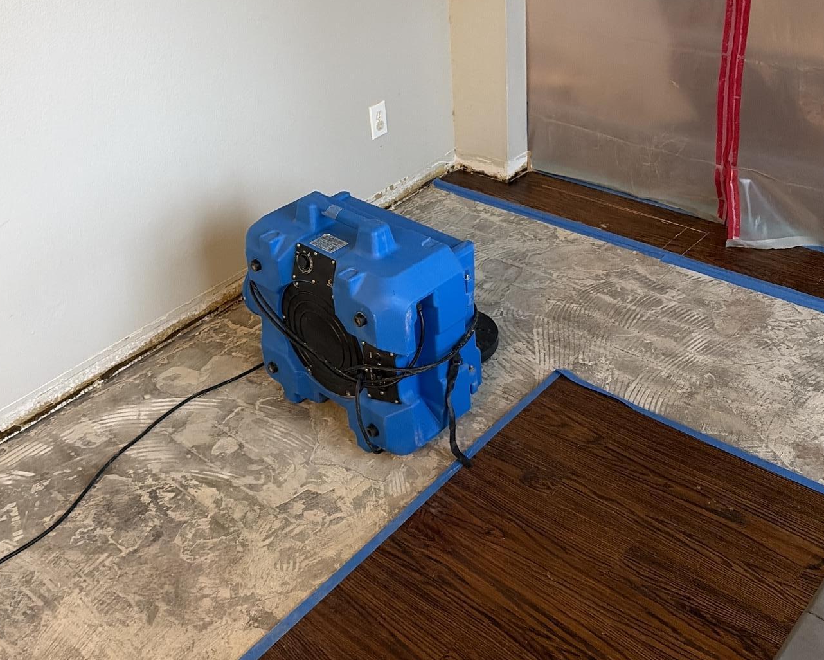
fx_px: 927
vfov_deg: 38.9
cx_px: 371
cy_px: 239
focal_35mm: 38
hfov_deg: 47.9
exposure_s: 1/40
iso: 400
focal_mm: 5.96
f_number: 1.6
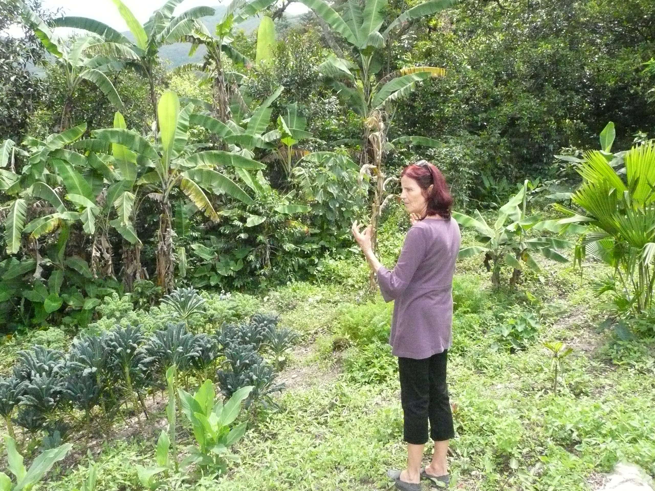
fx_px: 530
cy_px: 246
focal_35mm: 28
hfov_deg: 63.4
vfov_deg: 49.7
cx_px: 328
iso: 1250
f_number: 8
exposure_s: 1/320
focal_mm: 4.6
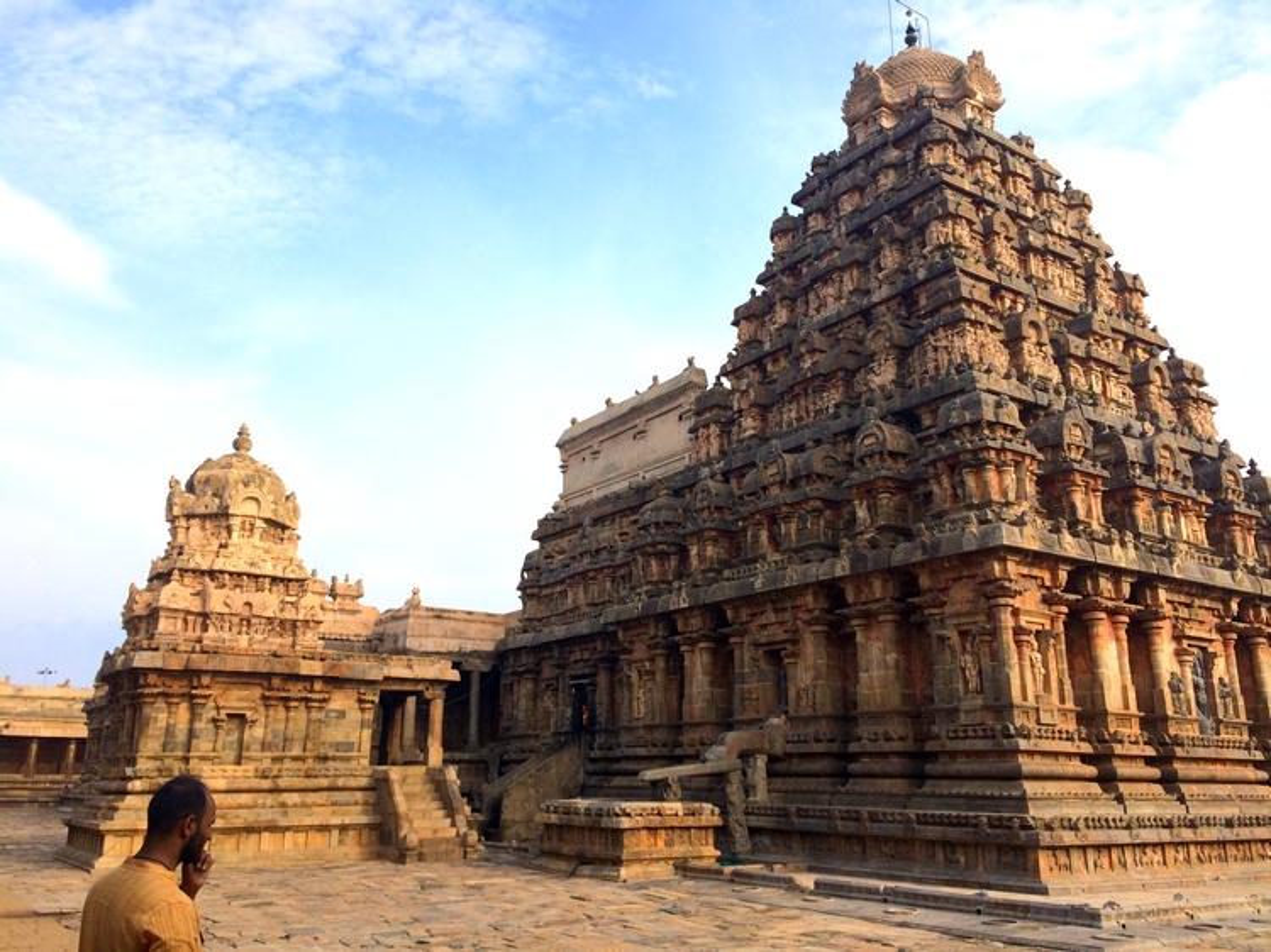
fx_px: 1064
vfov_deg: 48.2
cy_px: 476
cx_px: 636
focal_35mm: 29
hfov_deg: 61.7
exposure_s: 1/1001
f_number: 2.2
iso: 32
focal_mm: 4.15
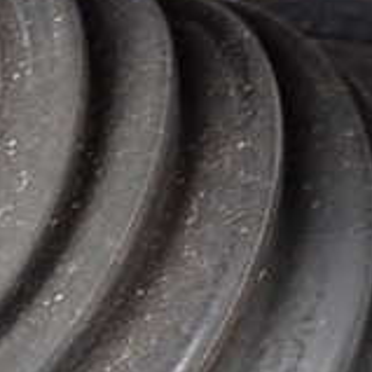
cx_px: 157
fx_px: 1666
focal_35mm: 137
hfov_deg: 12.7
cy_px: 285
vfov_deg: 12.7
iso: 500
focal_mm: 7.31
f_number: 2.8
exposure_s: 1/40
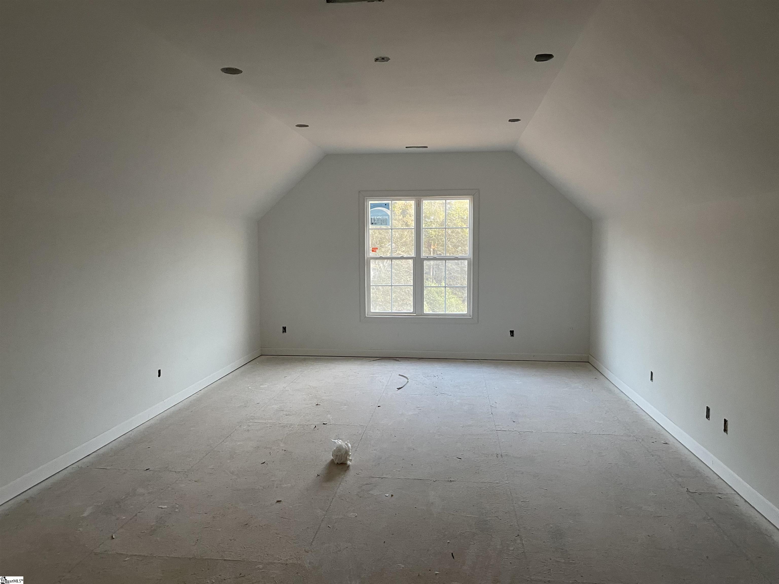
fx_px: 585
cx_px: 390
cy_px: 292
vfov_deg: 53.1
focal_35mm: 26
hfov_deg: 67.3
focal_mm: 4.2
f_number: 1.6
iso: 320
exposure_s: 1/60
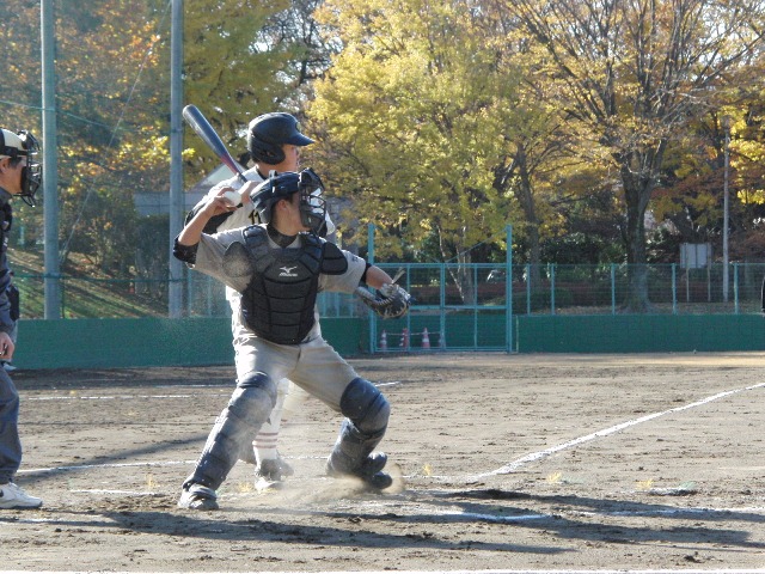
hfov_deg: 13.0
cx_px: 382
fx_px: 3359
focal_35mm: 152
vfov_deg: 9.8
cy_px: 287
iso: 400
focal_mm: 26.9
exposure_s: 1/640
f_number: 4.2
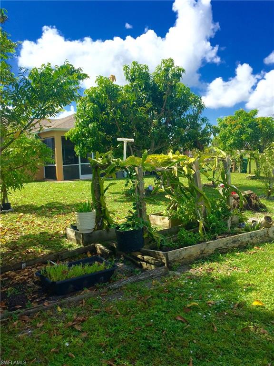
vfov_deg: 61.7
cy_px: 183
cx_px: 137
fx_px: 306
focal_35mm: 29
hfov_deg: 48.2
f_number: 2.2
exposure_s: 1/2198
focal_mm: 4.15
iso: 32
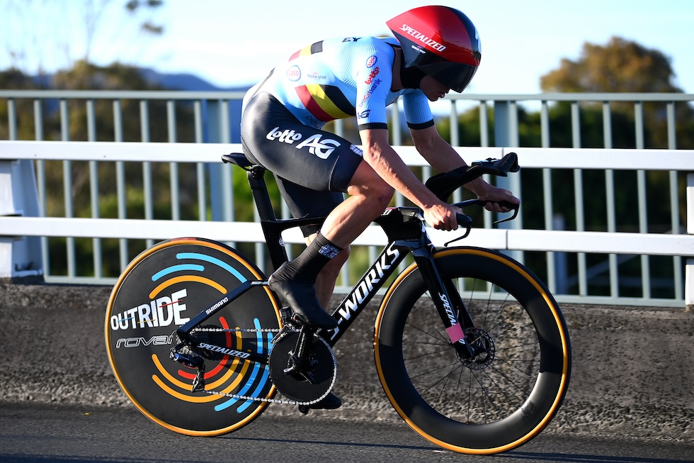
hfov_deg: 17.1
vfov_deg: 11.4
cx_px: 347
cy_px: 232
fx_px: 2313
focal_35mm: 120
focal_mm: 120
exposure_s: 1/2000
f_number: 2.8
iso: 320
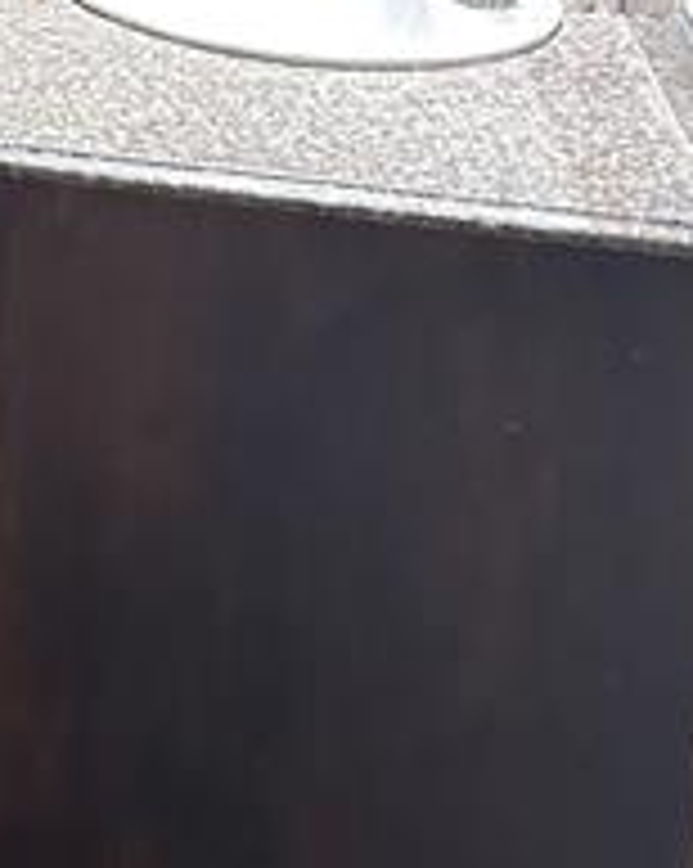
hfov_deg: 13.6
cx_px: -549
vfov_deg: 17.7
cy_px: -274
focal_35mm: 101
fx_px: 2594
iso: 250
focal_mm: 5.7
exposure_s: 1/60
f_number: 1.5
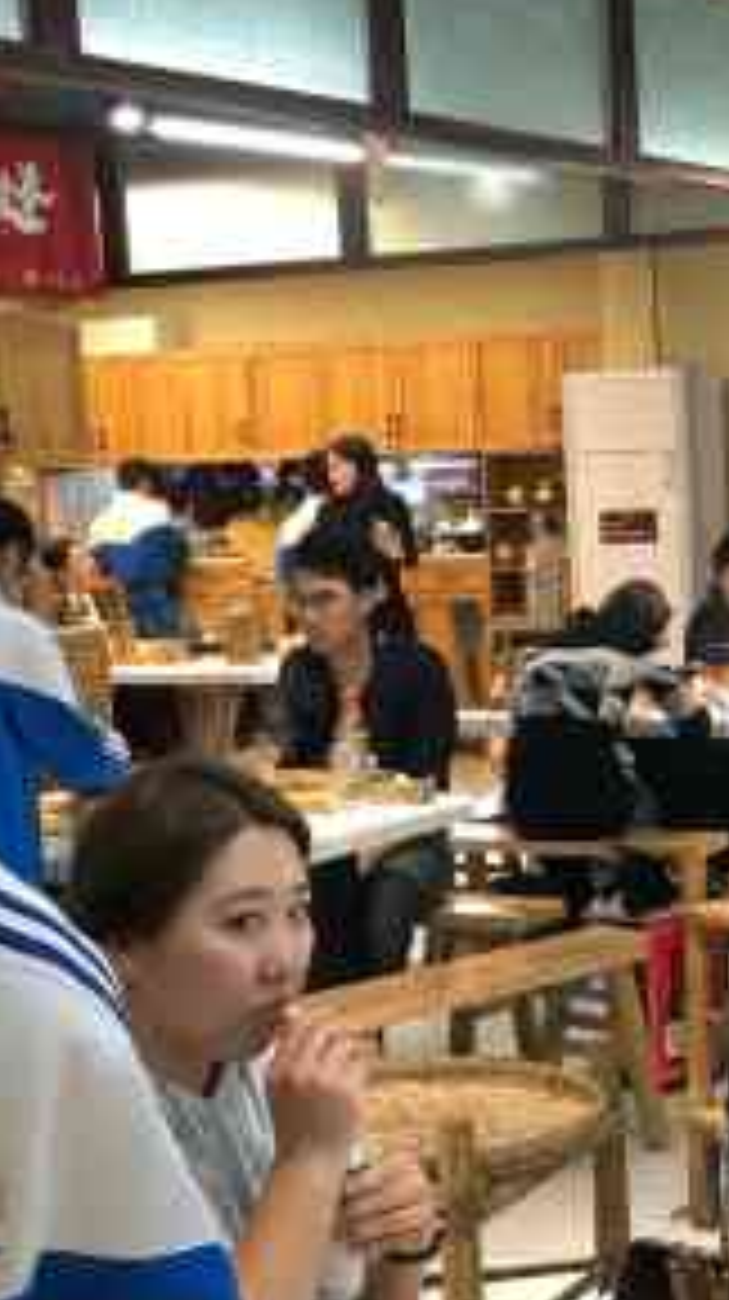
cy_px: 839
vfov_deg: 28.5
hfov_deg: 16.1
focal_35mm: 74
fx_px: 2550
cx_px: 626
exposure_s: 1/50
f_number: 1.8
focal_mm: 4
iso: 100
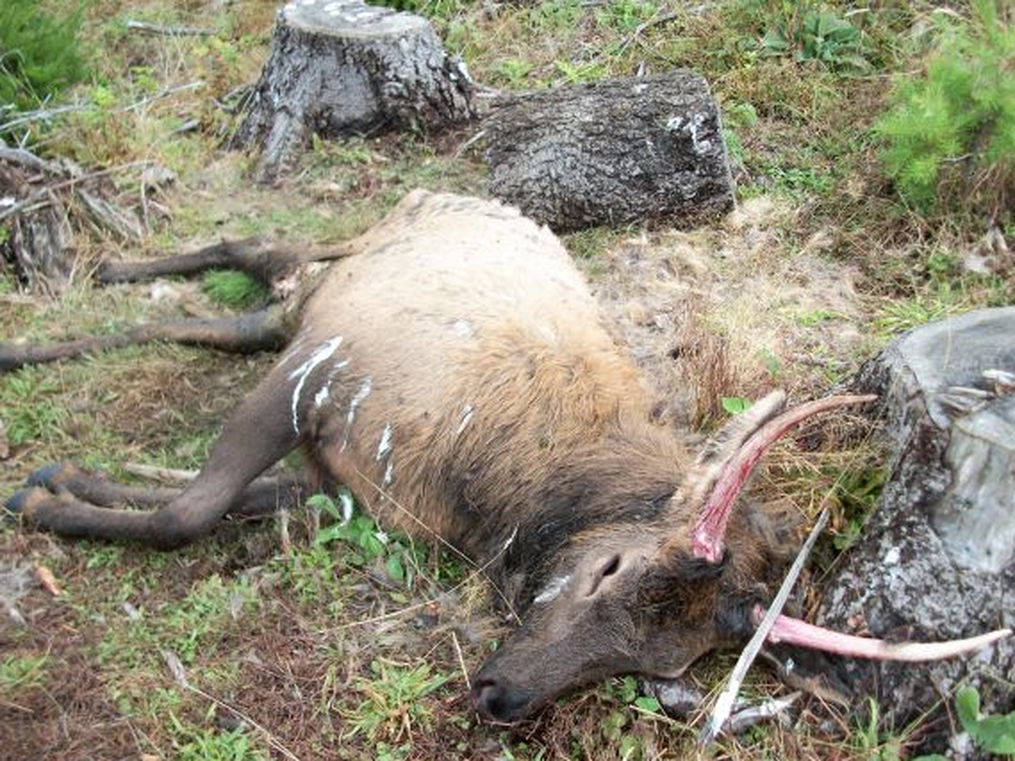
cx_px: 499
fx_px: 1056
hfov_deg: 51.3
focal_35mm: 36
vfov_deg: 39.7
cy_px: 397
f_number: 2.9
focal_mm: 5.7
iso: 80
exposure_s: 1/320
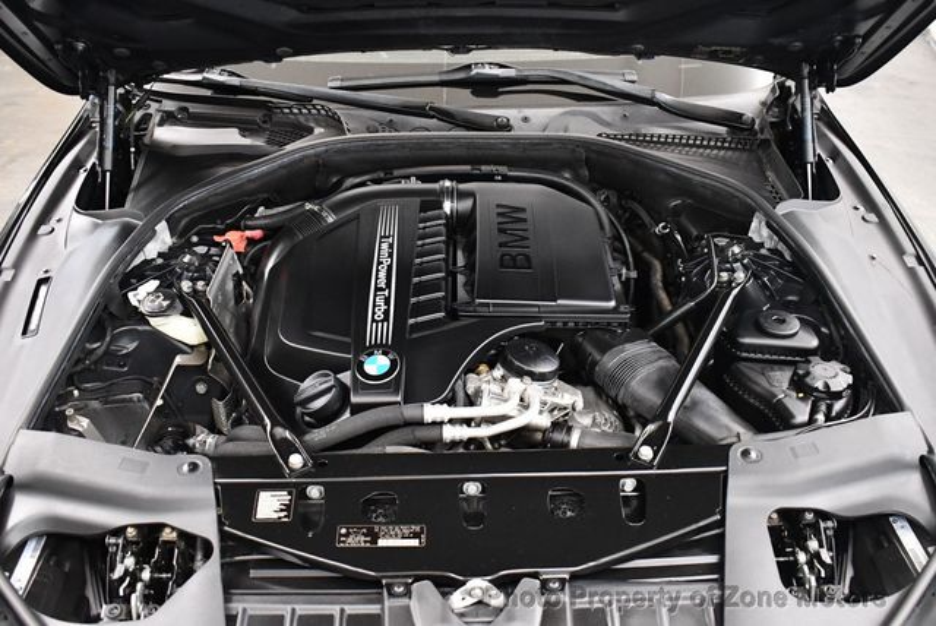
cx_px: 468
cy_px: 313
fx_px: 937
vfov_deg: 36.9
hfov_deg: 53.1
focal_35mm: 36
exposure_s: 1/80
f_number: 3.5
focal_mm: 18
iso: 3200
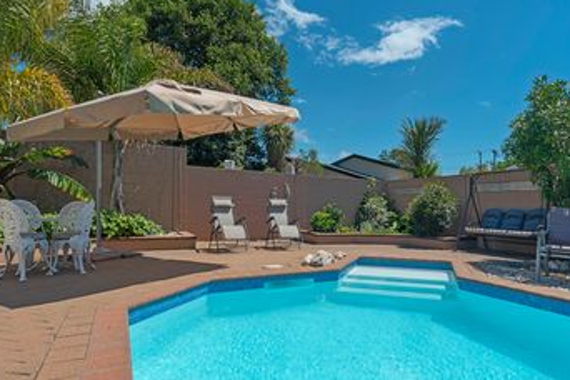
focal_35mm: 22
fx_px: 348
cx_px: 342
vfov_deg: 57.2
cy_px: 202
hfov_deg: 77.7
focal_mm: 16
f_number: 14
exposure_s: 1/400
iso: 200
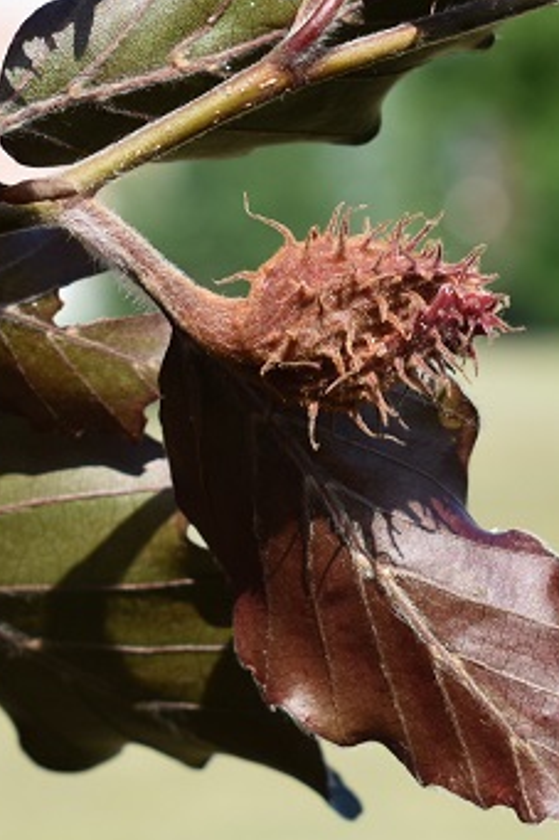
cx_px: 441
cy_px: 288
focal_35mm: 206
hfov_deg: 6.7
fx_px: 4803
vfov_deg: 10.0
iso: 200
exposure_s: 1/320
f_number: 9
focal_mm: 52
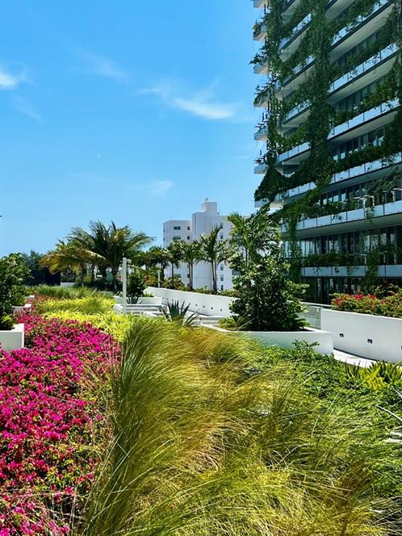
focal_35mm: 47
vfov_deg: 40.4
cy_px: 235
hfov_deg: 30.0
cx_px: 72
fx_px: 728
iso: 50
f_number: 1.5
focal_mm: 5.7
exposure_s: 1/5882
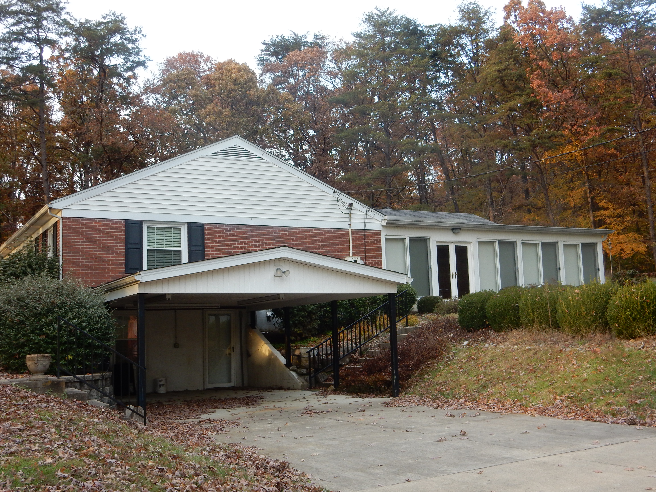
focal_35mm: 43
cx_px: 328
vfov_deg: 33.6
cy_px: 246
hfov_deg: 43.9
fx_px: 815
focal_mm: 7.6
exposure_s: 1/30
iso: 160
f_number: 4.2
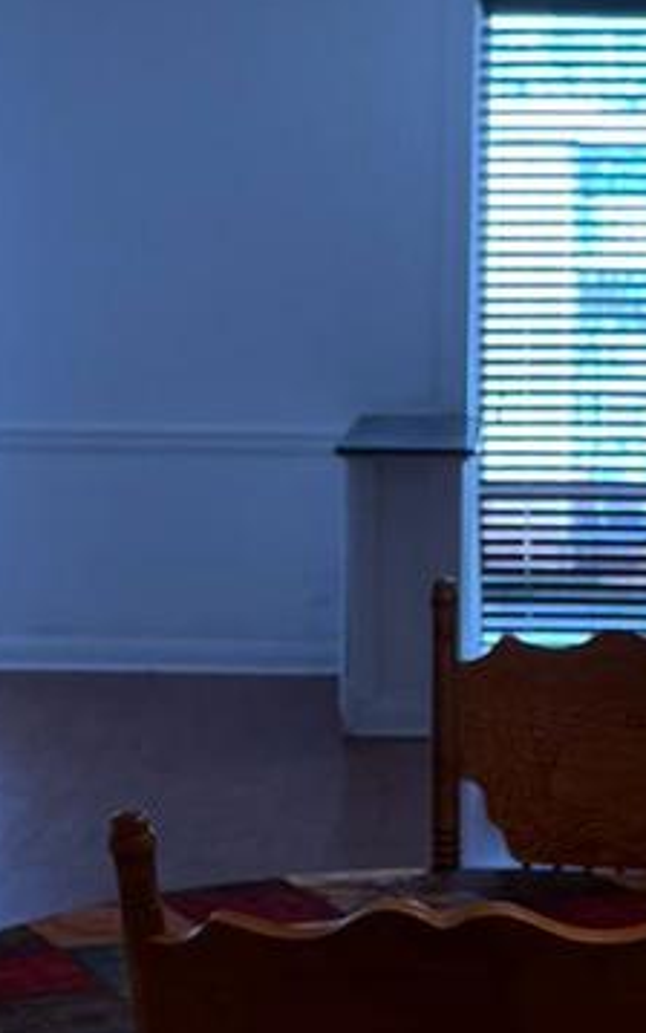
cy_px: 727
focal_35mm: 109
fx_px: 3068
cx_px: 349
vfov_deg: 19.0
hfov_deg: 12.0
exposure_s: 1/120
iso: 200
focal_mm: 6.76
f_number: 1.78
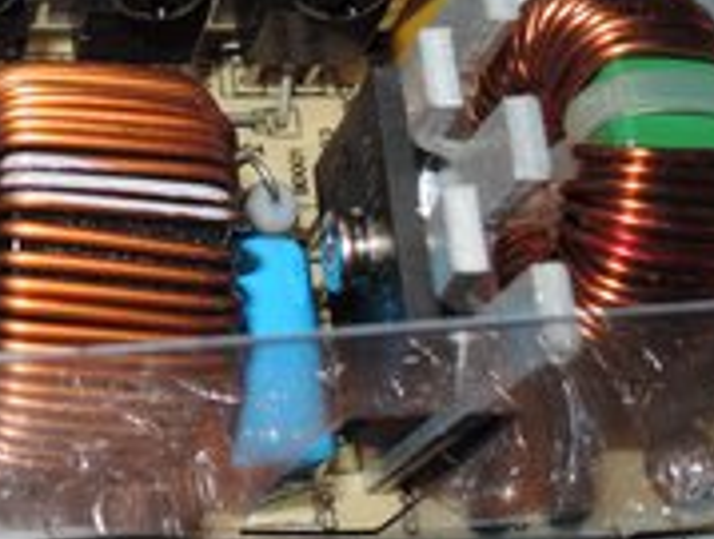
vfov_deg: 18.8
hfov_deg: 23.7
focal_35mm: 78
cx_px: -32
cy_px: 108
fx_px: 1612
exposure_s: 1/30
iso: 200
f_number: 5.6
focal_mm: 7.5
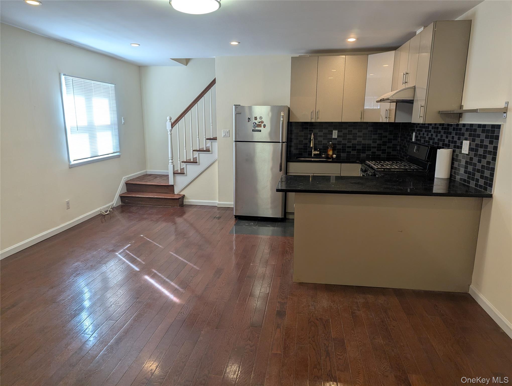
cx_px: 256
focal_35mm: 24
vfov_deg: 56.9
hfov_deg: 71.5
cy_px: 193
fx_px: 355
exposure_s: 1/60
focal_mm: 6.81
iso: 76
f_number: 1.85
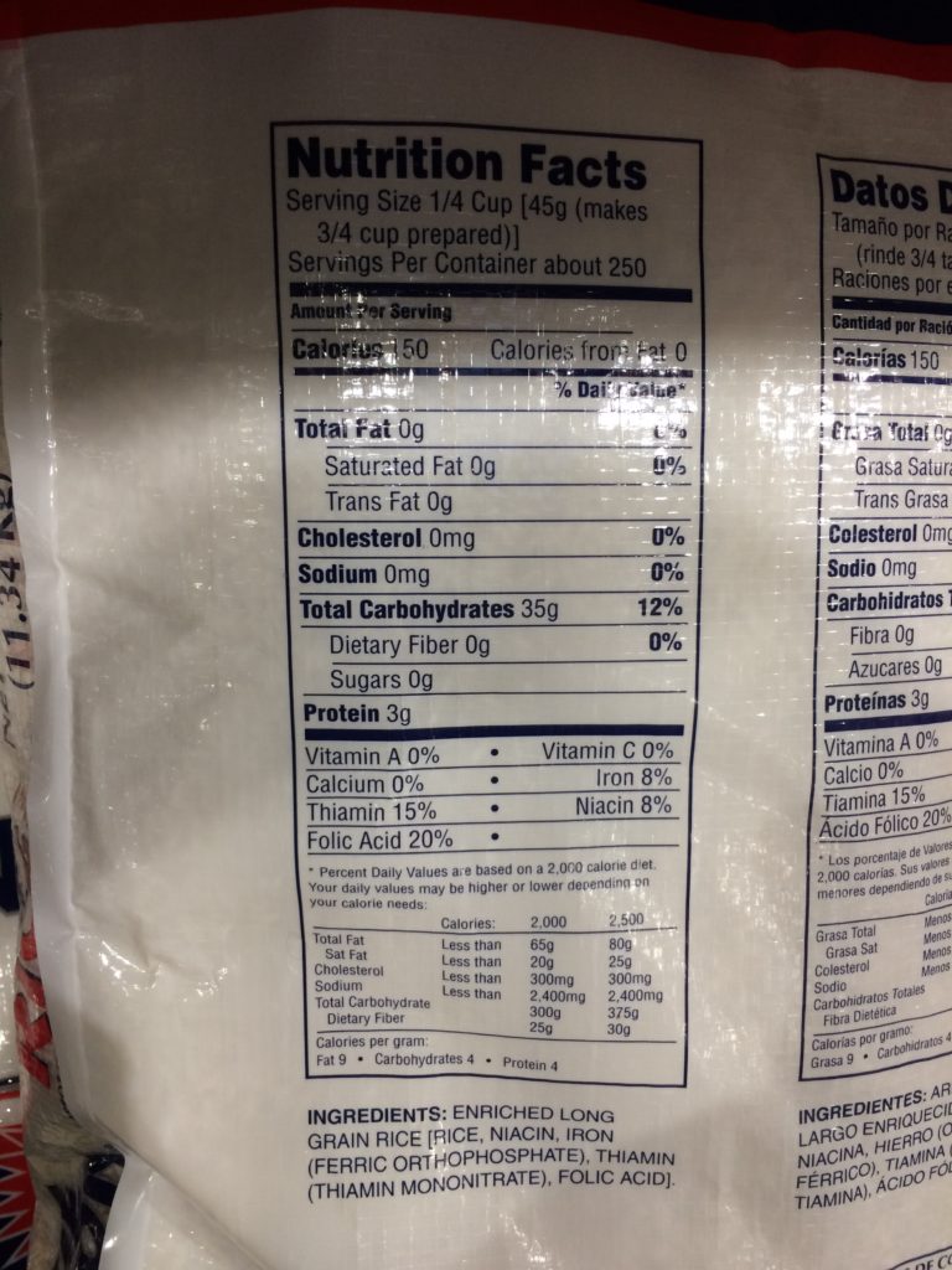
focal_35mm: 29
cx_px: 476
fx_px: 1063
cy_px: 635
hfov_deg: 48.2
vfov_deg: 61.7
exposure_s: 1/33
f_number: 2.2
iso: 64
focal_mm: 4.15
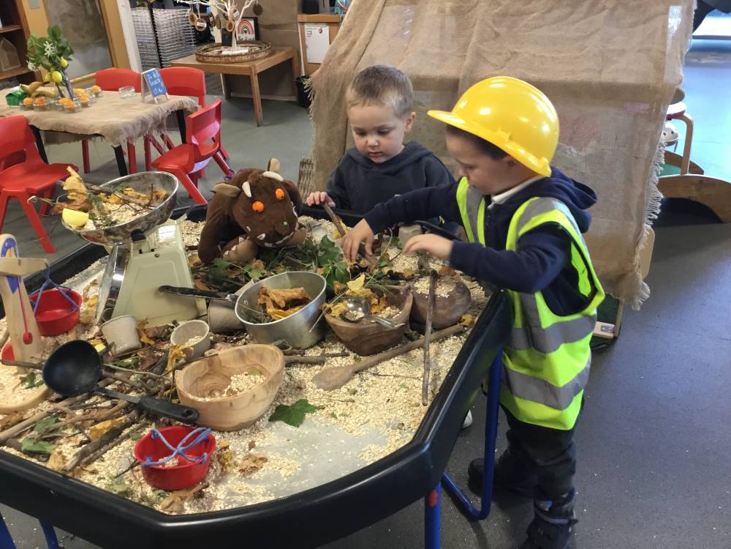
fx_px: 655
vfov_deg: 45.4
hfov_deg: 58.4
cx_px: 366
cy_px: 274
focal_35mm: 31
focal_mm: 3.3
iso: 125
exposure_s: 1/33
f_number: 2.4
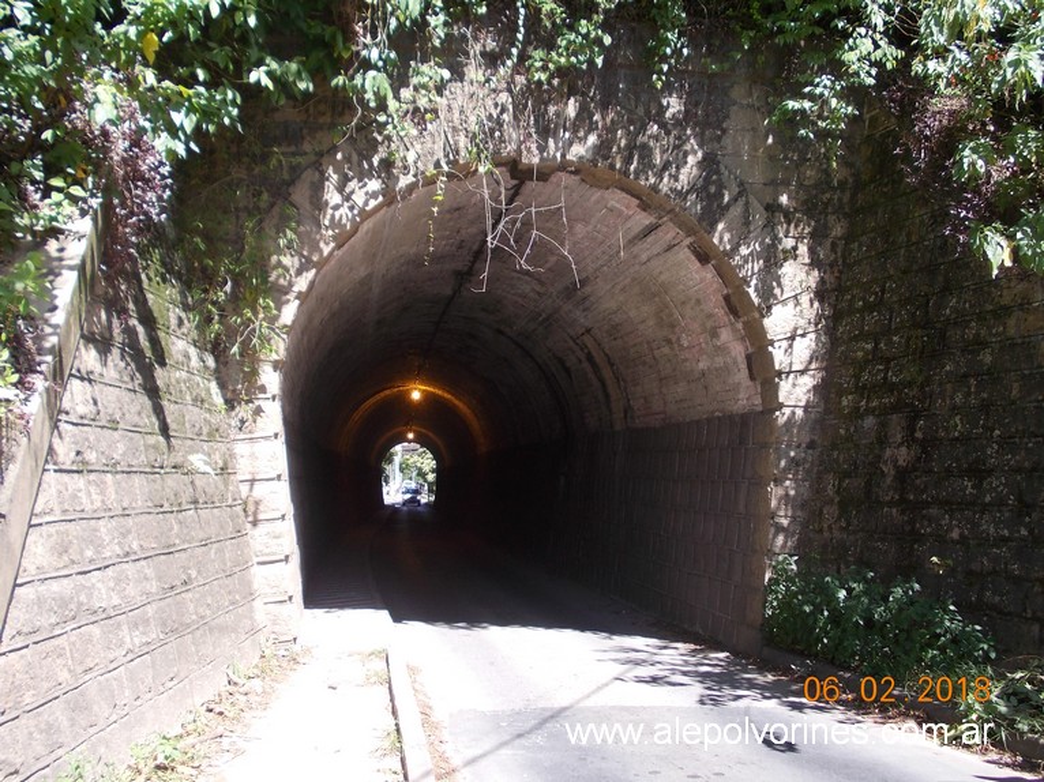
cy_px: 391
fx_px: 1146
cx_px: 522
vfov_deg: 37.7
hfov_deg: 49.0
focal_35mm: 38
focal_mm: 5.3
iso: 80
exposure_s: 1/250
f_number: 3.1
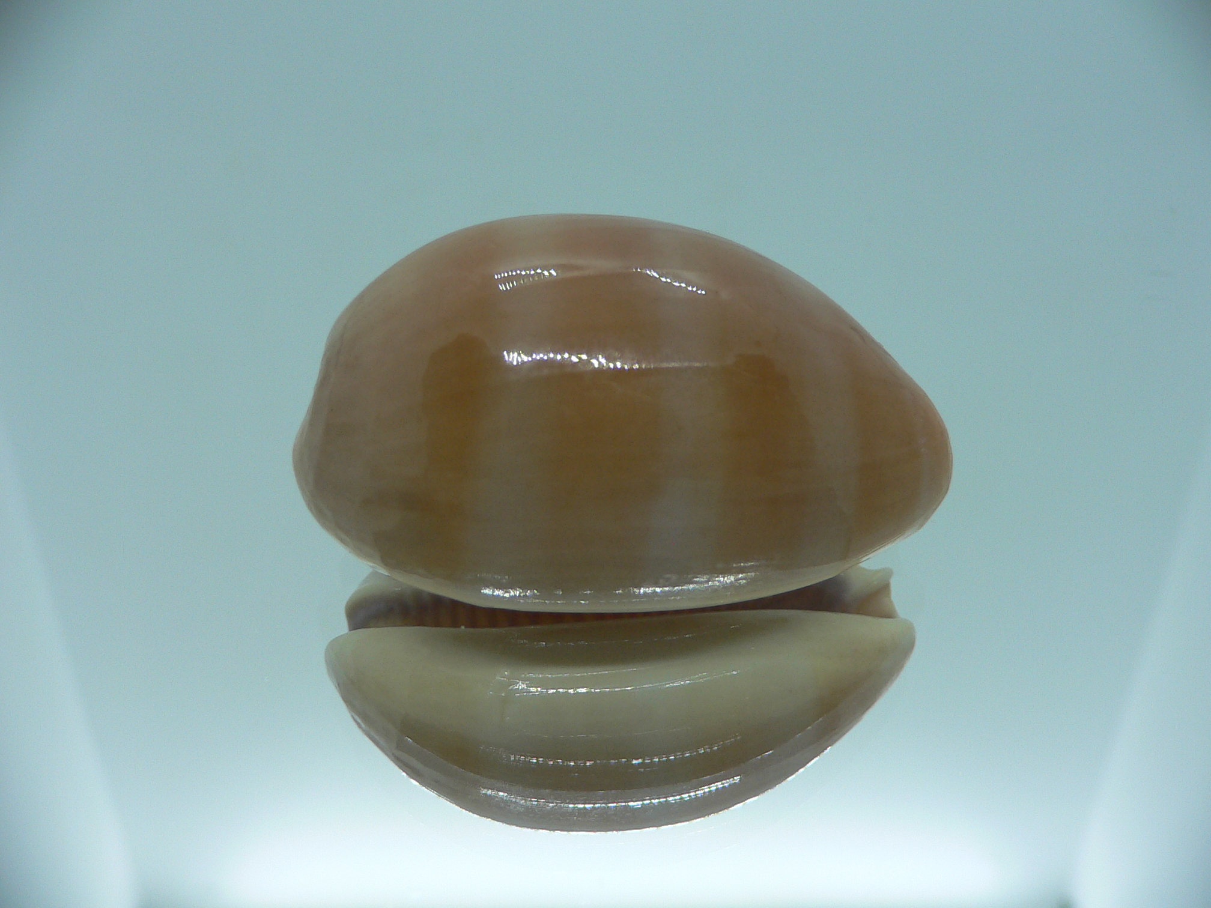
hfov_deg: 52.6
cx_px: 606
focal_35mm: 35
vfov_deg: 40.7
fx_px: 1224
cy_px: 454
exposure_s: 1/60
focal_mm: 4.6
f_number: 2.8
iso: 80
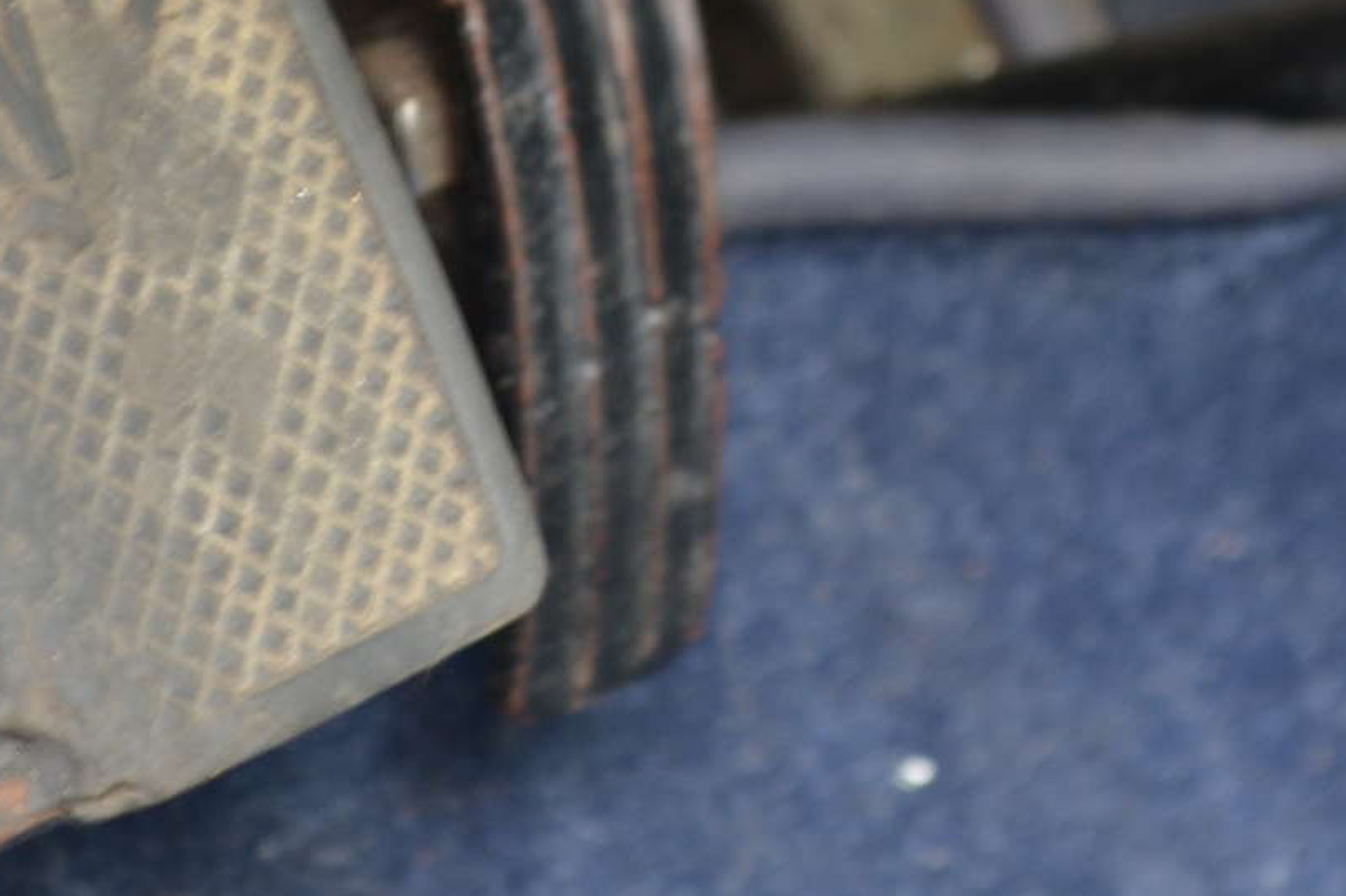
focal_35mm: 204
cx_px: 656
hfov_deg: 10.1
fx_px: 7633
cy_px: 12
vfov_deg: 6.7
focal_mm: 55
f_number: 5.6
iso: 400
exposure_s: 1/4
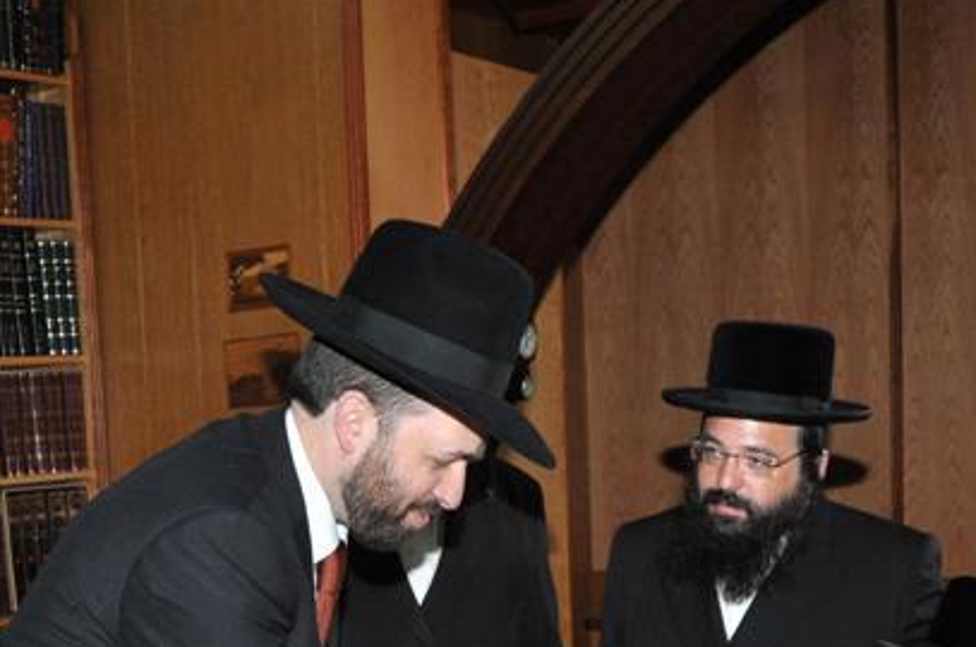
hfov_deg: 33.9
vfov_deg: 22.2
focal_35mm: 59
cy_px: 624
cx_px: 432
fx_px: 1597
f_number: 5
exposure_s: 1/200
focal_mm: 20
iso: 800
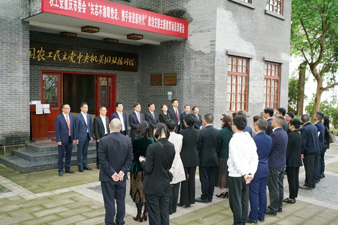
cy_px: 112
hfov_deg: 55.8
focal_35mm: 34
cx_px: 169
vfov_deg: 38.9
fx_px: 319
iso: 2500
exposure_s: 1/200
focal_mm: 34
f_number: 6.3
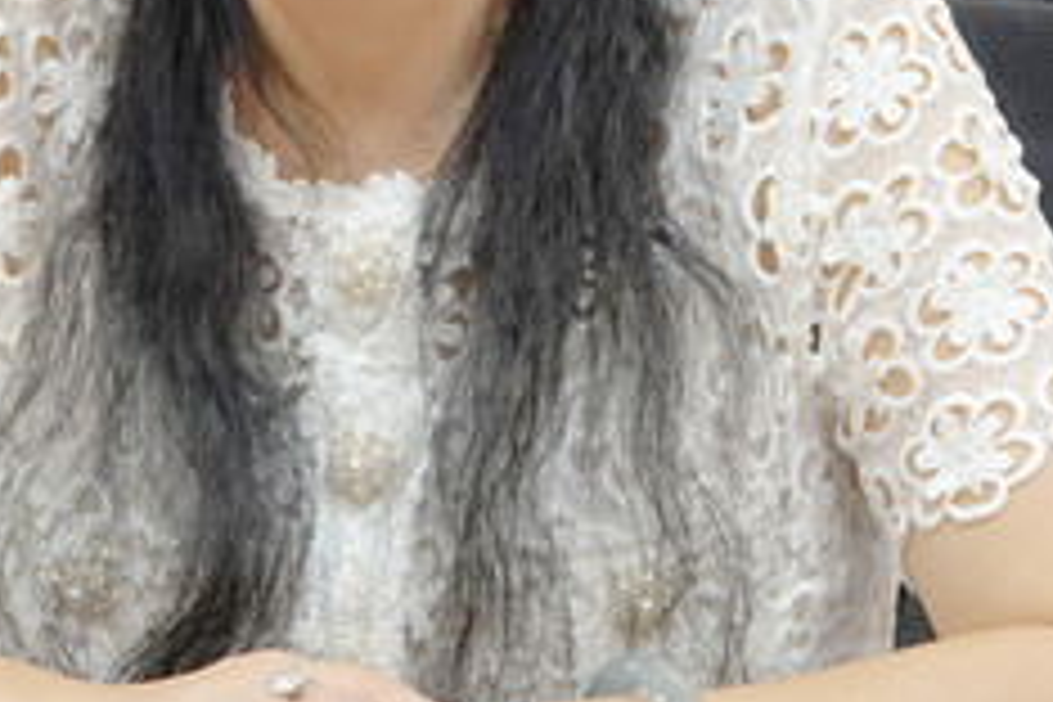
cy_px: 36
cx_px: 342
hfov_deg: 6.3
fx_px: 9506
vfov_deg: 4.2
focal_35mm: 325
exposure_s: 1/40
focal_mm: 46.41
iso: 800
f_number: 4
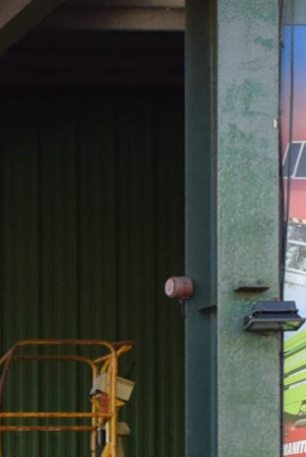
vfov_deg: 7.6
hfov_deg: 5.0
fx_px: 3353
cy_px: 731
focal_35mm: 264
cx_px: -531
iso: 400
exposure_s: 1/200
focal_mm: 31
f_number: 7.1
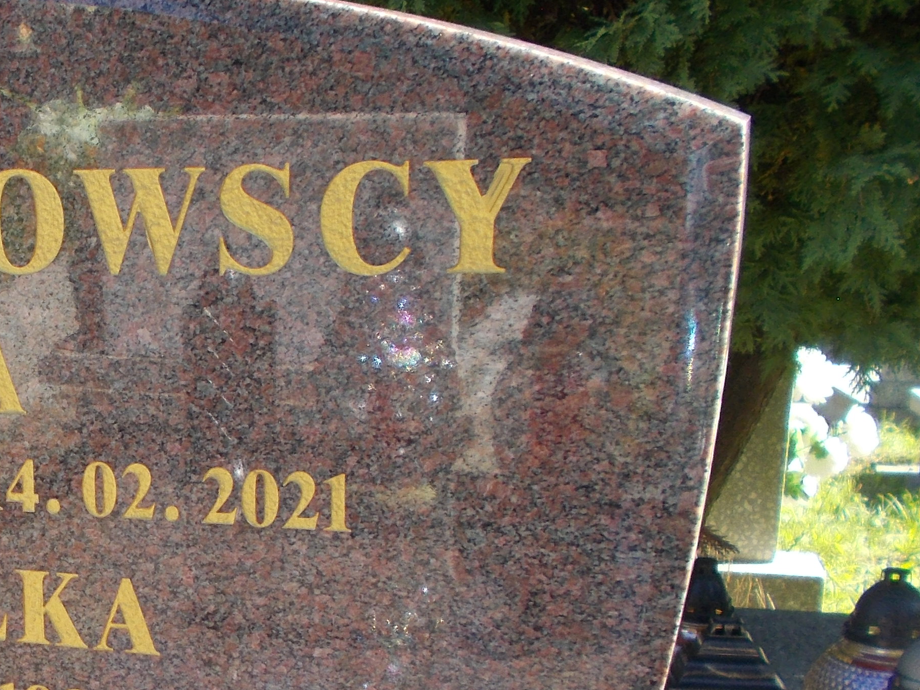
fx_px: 1754
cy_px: 564
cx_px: -102
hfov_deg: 26.9
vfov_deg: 21.9
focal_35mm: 66
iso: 80
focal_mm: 4.6
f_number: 3.2
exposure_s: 1/200
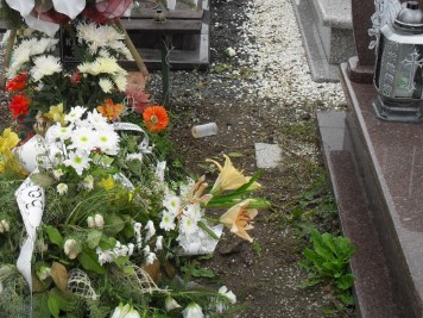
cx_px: 97
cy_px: 60
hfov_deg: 30.1
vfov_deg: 22.9
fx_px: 770
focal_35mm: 63
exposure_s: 1/180
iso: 100
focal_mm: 6.3
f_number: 3.2
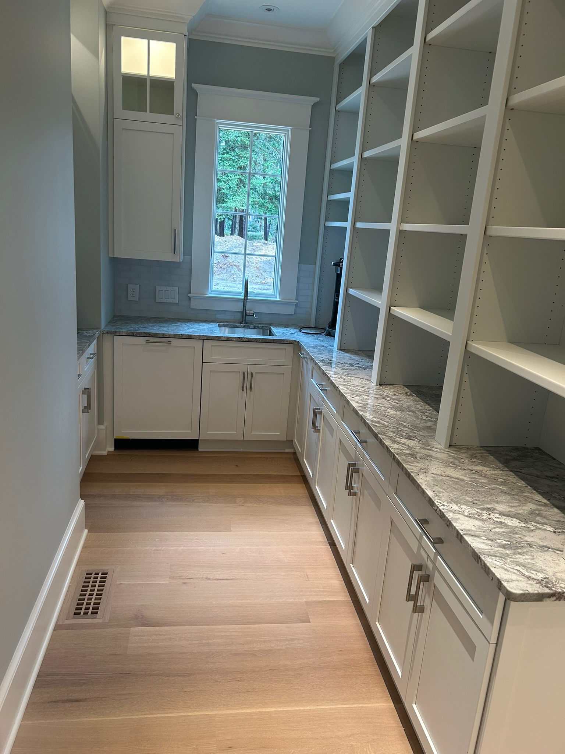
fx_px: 566
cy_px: 377
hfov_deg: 53.1
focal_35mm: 26
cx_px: 282
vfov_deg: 67.3
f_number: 1.5
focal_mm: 5.7
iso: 100
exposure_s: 1/60
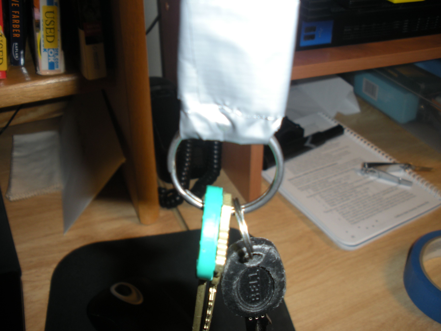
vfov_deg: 39.7
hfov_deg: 51.4
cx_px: 220
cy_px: 166
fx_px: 459
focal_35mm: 36
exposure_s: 1/30
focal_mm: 6.3
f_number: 3.5
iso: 64
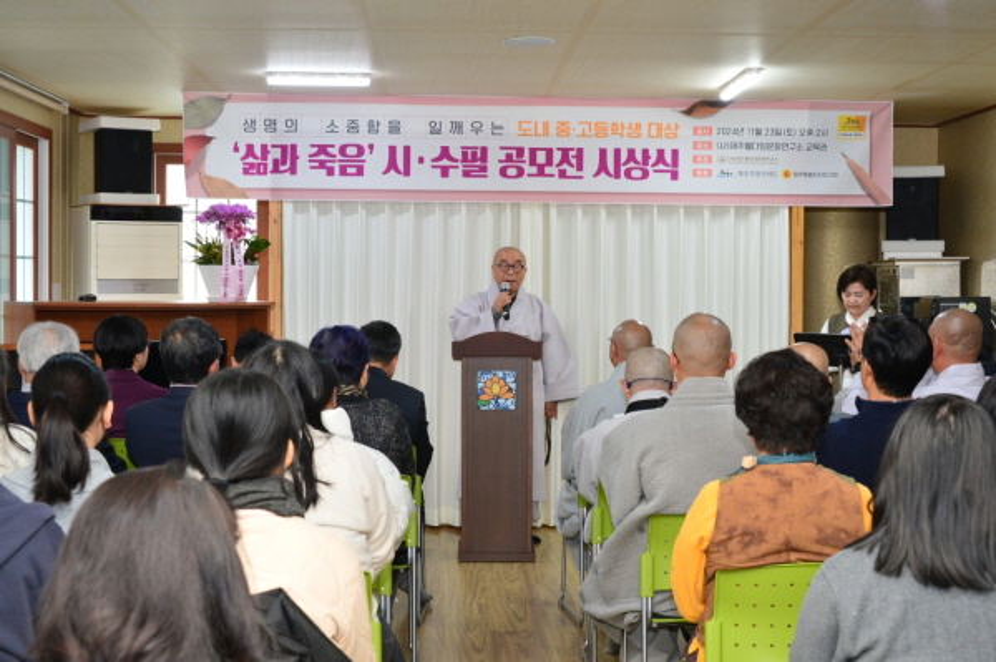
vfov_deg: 24.2
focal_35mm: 56
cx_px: 498
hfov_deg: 35.7
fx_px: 1548
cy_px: 331
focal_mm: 56
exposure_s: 1/60
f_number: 8
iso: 2500
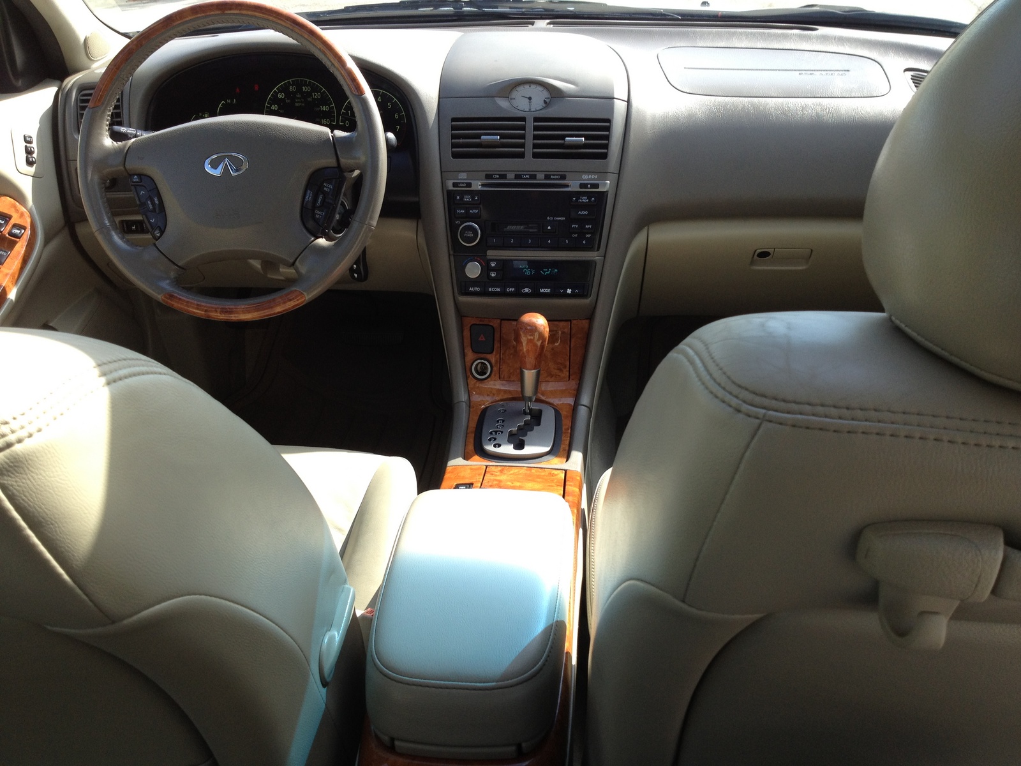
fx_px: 1032
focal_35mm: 35
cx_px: 510
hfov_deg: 52.6
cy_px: 383
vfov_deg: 40.7
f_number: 2.4
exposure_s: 1/274
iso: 64
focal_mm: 4.28
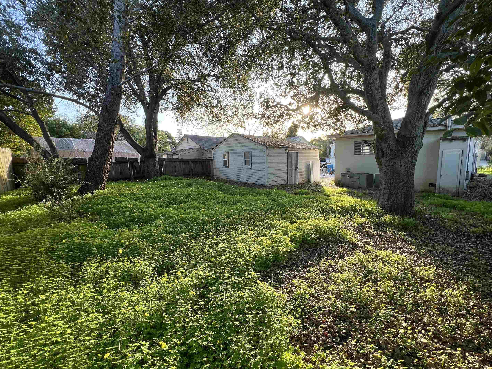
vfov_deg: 85.7
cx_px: 255
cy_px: 182
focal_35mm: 14
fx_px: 199
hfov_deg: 102.0
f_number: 1.8
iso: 32
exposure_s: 1/110
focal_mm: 1.57
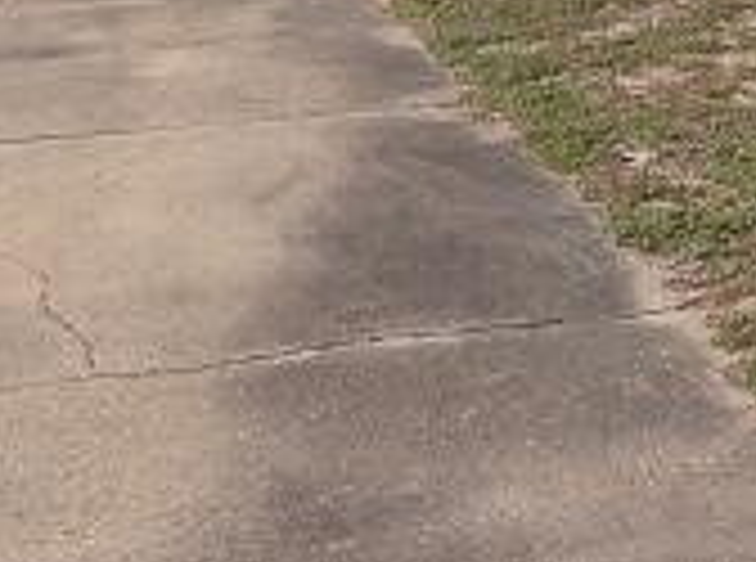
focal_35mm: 135
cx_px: 1156
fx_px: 2940
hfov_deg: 13.7
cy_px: -189
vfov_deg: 10.7
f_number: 2.4
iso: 50
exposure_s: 1/1439
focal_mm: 4.28
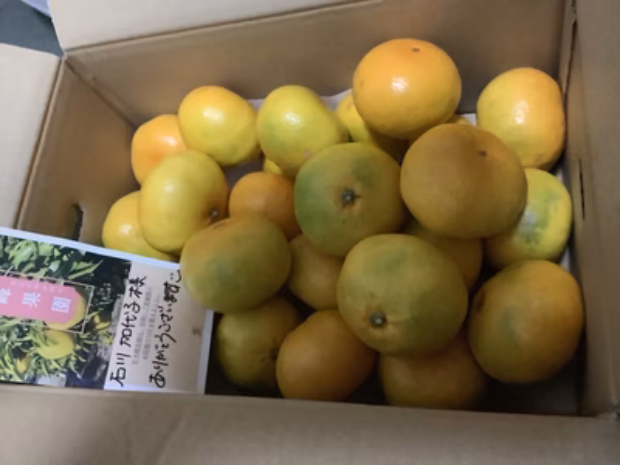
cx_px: 310
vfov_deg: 45.4
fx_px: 555
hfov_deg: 58.4
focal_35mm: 31
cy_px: 232
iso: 800
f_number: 2.4
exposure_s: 1/25
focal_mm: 3.3
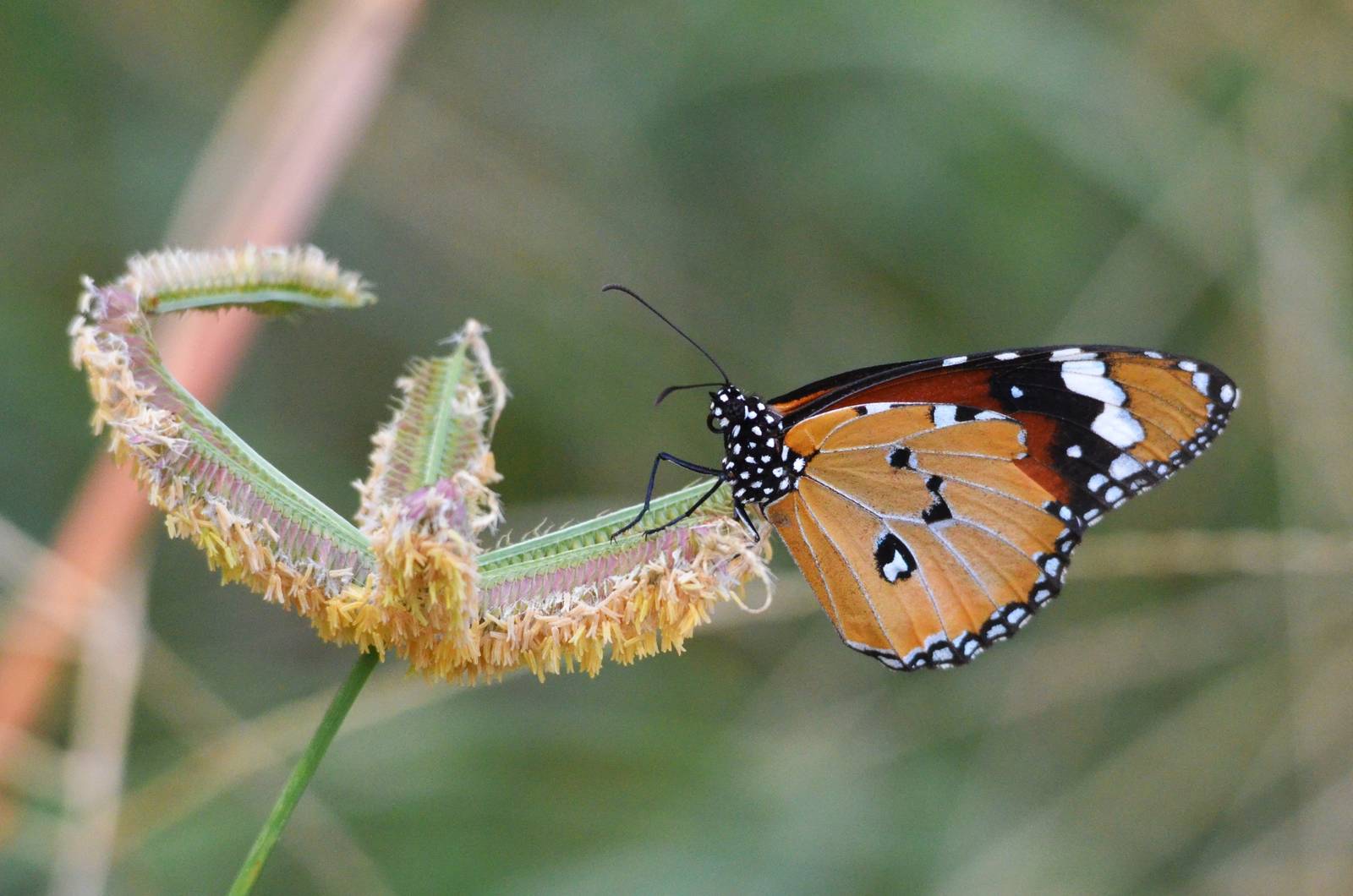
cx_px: 676
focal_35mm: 600
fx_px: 22505
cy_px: 448
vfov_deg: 2.3
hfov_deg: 3.4
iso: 2500
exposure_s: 1/1250
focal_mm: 400
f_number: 9
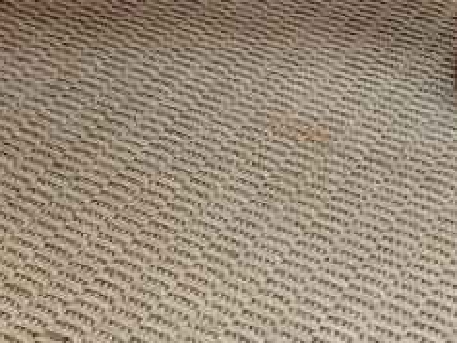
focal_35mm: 113
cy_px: -262
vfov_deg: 12.1
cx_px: -43
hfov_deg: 16.9
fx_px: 1492
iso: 250
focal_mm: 5.4
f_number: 1.8
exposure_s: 1/50
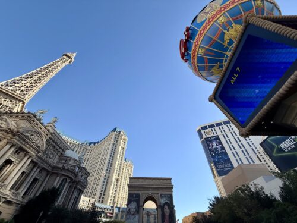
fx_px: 120
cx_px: 148
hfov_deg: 102.1
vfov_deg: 85.7
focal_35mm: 14
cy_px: 112
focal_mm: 2.22
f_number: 2.2
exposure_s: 1/1497
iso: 50
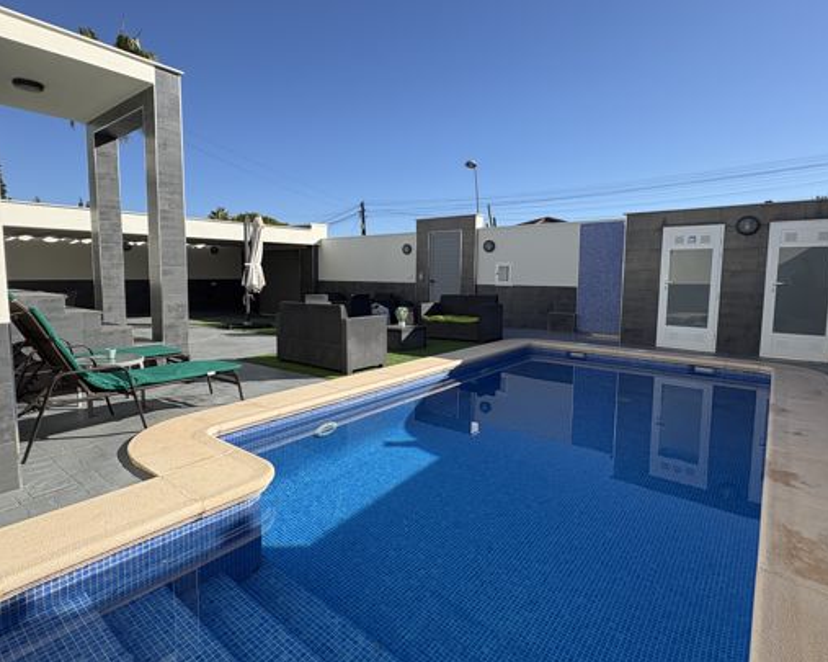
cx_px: 391
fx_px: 465
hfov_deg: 83.2
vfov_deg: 70.8
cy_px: 314
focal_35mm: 19
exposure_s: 1/1976
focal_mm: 2.22
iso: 50
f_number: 2.2
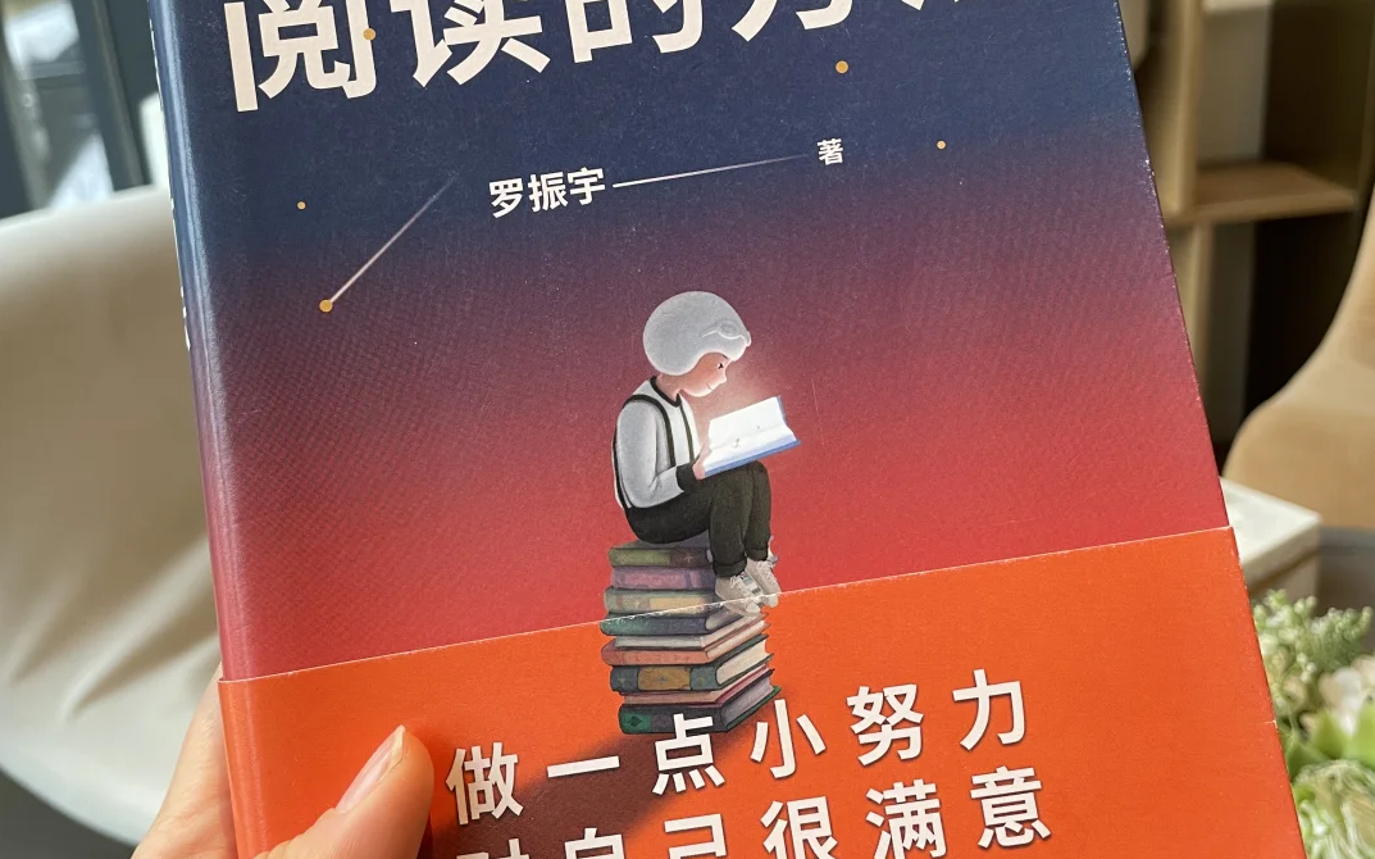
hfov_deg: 52.8
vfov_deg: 34.3
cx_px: 684
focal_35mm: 37
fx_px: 1386
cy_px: 358
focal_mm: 4.2
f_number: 1.6
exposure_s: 1/50
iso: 80
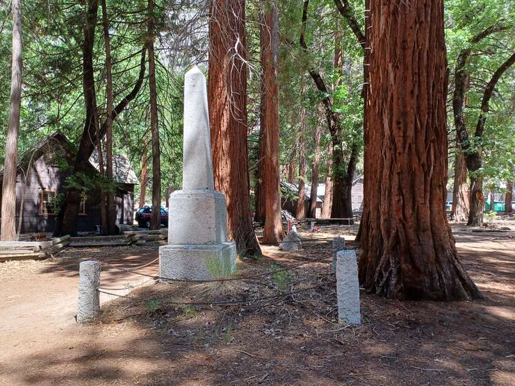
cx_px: 242
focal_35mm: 27
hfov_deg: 65.3
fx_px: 402
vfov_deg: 51.3
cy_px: 205
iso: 32
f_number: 1.8
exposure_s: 1/60
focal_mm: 4.6
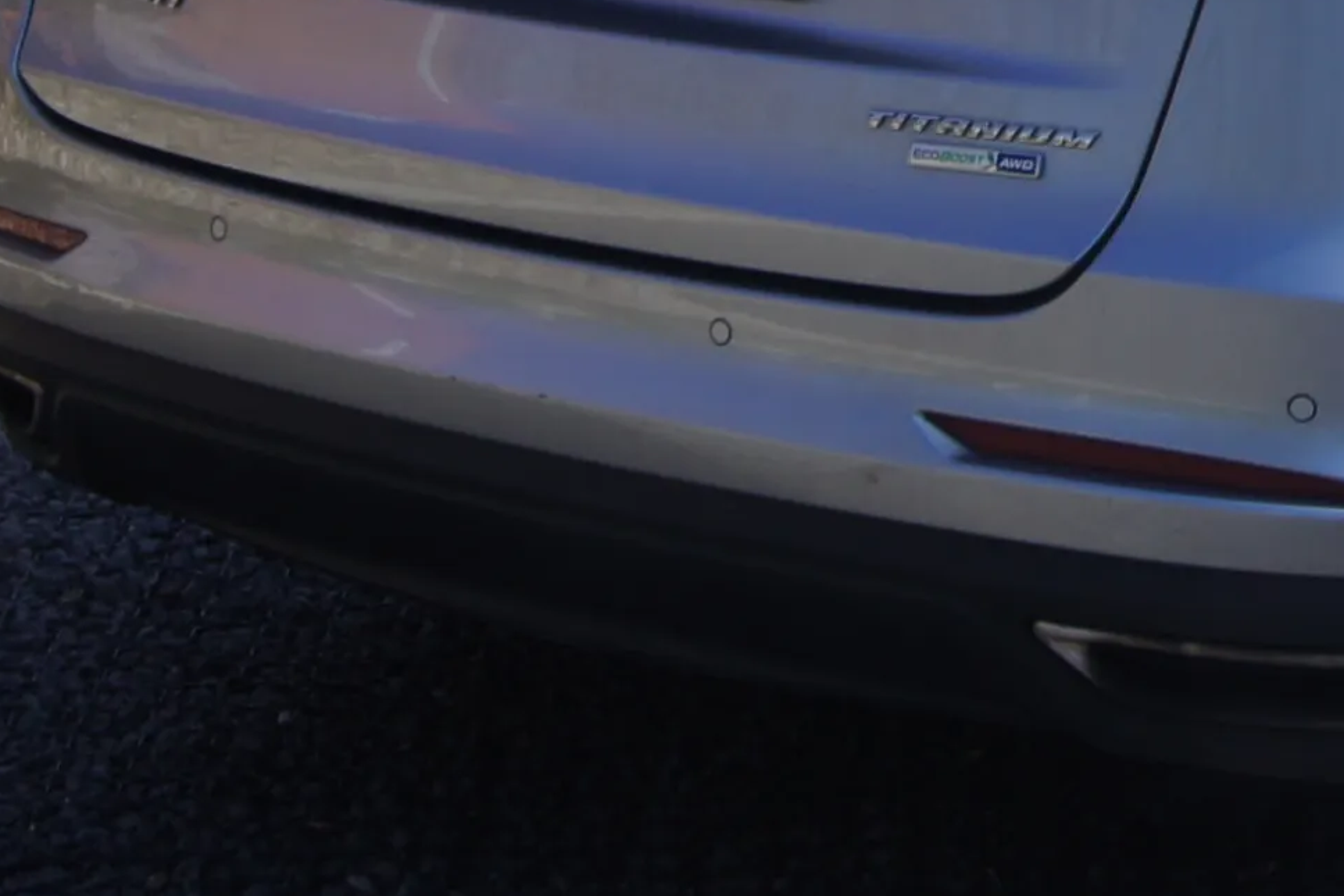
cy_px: -119
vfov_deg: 8.9
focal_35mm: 152
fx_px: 5673
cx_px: 1634
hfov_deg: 13.1
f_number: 13
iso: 100
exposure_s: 1/100
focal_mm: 26
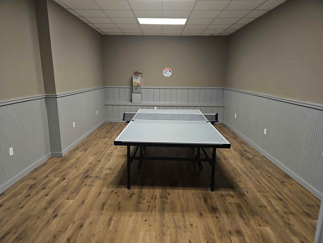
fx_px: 215
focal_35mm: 23
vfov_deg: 58.9
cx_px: 162
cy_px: 122
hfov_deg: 73.9
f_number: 1.8
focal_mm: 5.4
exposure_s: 1/24.1
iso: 80
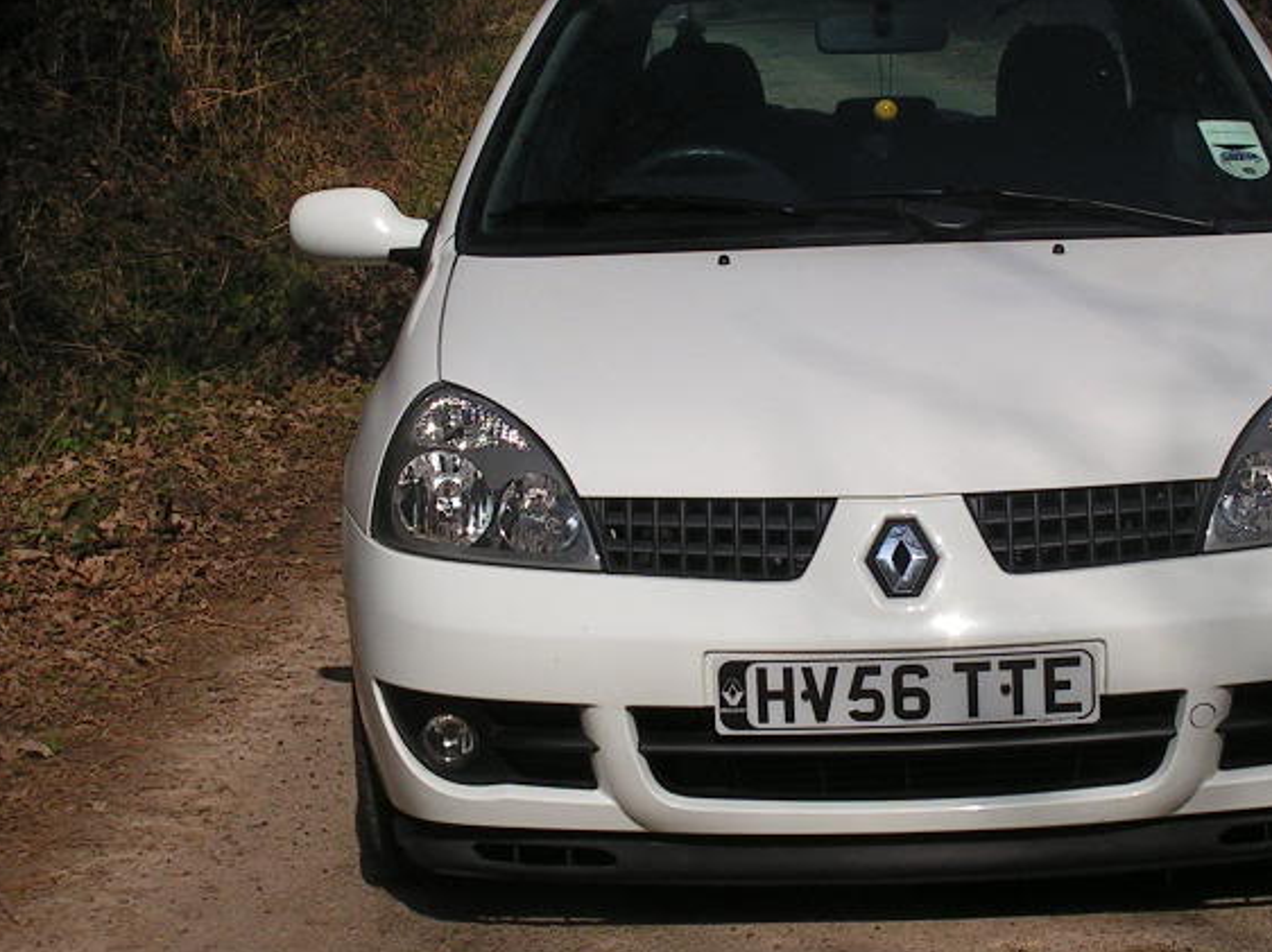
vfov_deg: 11.9
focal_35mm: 124
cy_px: 507
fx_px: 4555
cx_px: 905
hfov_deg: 15.8
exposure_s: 1/1000
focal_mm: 11.4
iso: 64
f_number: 4.8
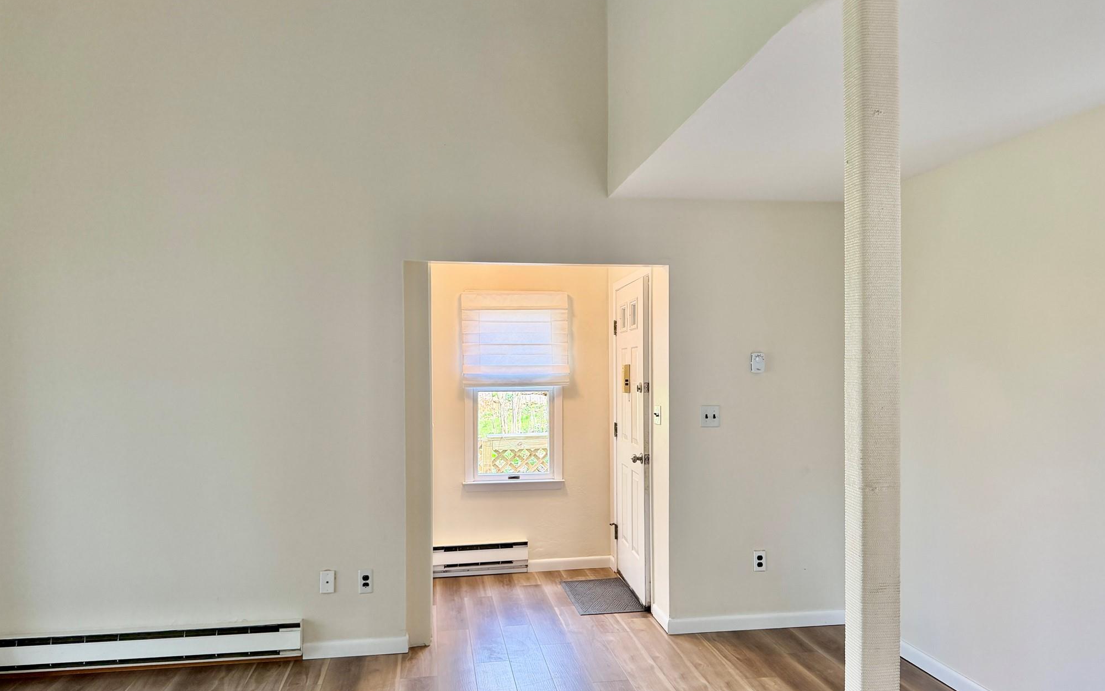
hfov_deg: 70.4
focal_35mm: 26
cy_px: 389
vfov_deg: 47.5
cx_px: 561
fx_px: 783
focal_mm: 6.76
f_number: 1.78
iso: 200
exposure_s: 1/152
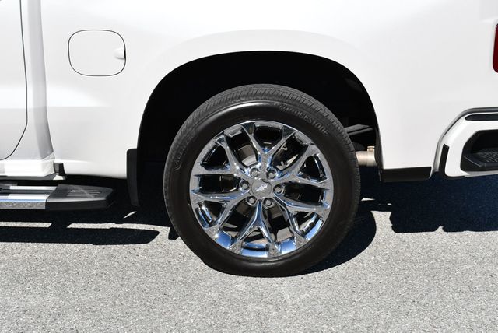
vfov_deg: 22.7
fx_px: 831
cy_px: 166
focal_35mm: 60
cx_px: 249
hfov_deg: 33.4
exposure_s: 1/320
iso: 100
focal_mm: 30
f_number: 9
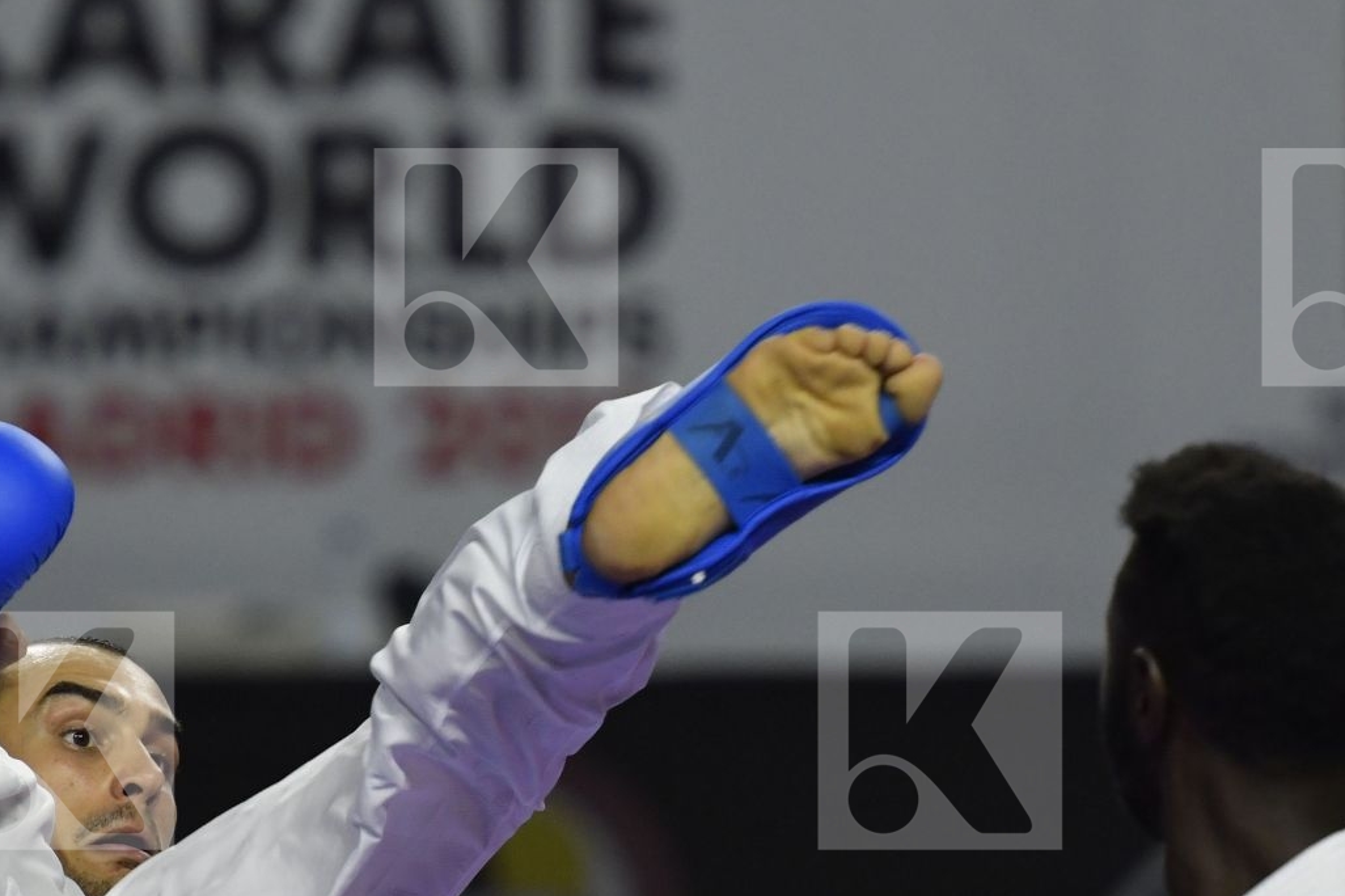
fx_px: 27487
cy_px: 731
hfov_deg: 2.8
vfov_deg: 1.9
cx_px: 496
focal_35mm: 736
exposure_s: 1/800
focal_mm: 280
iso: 1250
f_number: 4
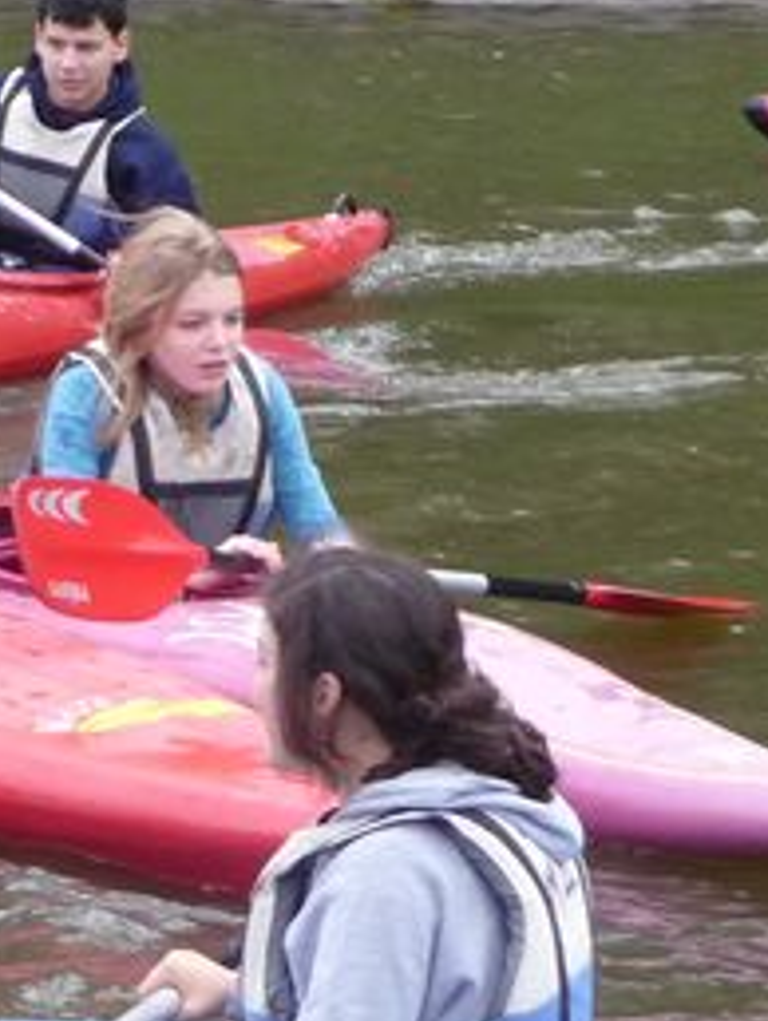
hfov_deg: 6.1
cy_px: 669
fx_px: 7177
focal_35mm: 243
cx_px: -158
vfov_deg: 8.1
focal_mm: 12.2
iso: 200
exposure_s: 1/200
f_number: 4.6
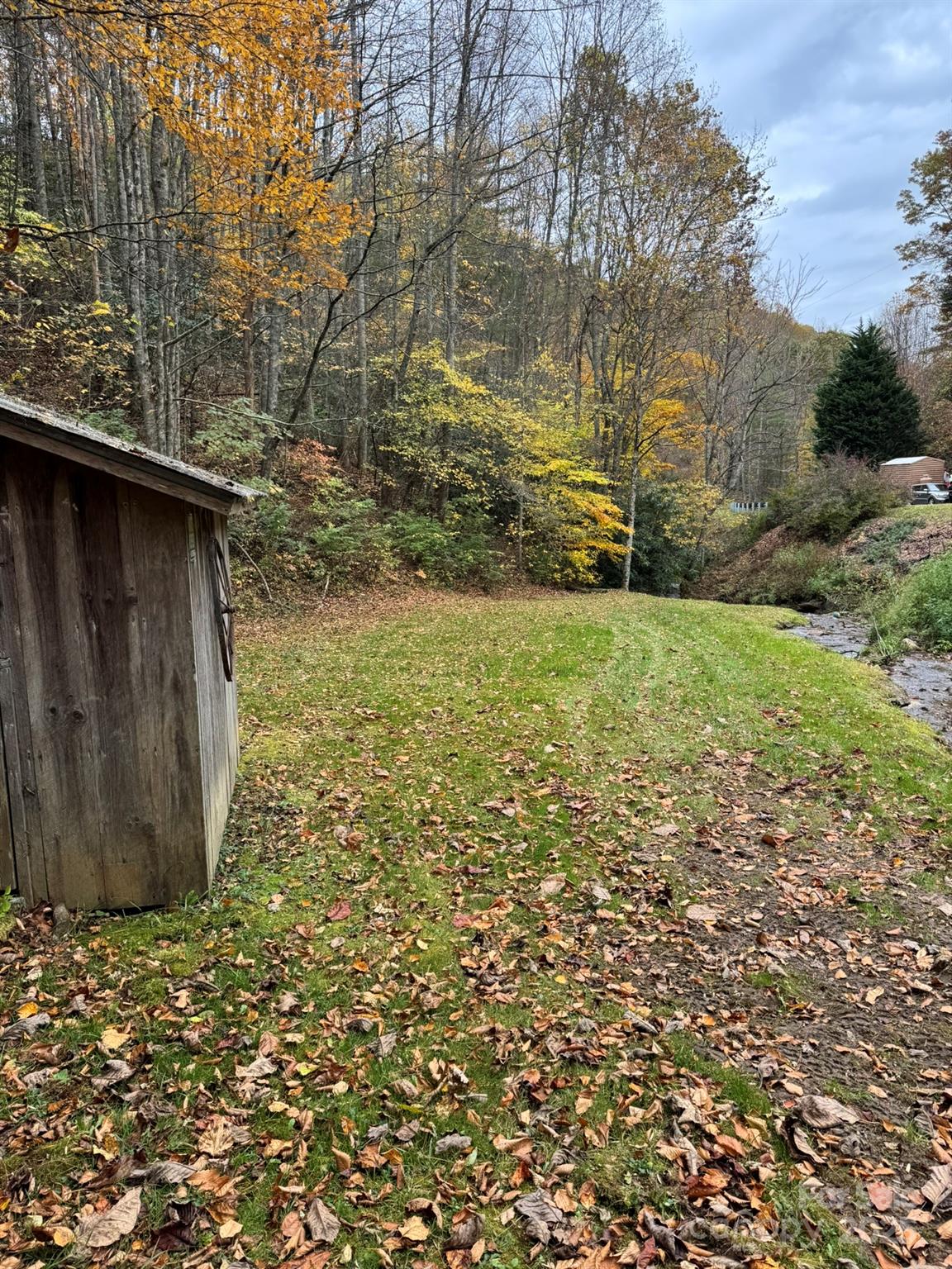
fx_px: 880
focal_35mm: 24
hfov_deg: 56.8
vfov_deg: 71.6
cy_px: 634
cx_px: 476
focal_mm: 6.76
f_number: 1.78
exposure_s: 1/488
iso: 80
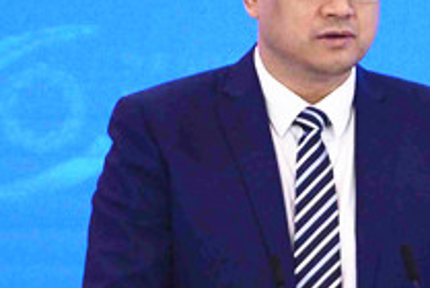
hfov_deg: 4.8
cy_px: 125
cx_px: 393
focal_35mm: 430
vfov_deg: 3.2
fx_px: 5143
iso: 1600
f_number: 2.8
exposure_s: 1/400
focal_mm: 200
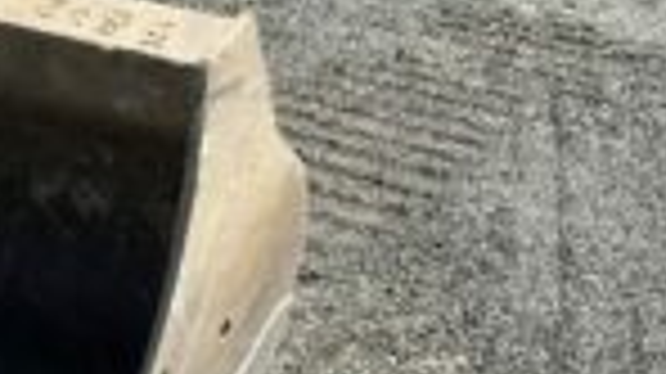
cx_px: -86
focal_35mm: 77
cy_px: 374
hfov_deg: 25.3
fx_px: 1359
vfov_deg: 15.4
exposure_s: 1/944
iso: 16
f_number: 1.8
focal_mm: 3
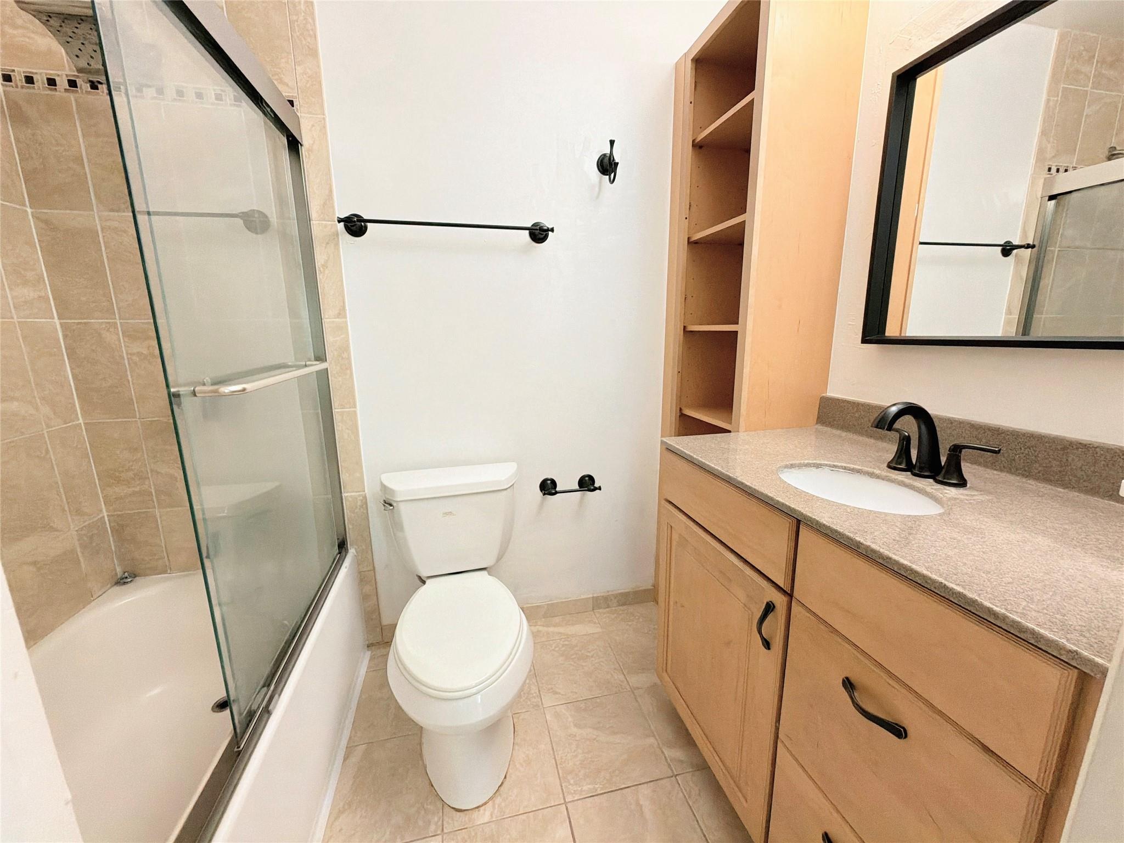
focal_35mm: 14
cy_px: 422
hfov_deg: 102.1
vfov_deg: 85.7
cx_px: 562
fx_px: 455
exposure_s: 1/60
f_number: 2.2
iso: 250
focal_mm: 2.22
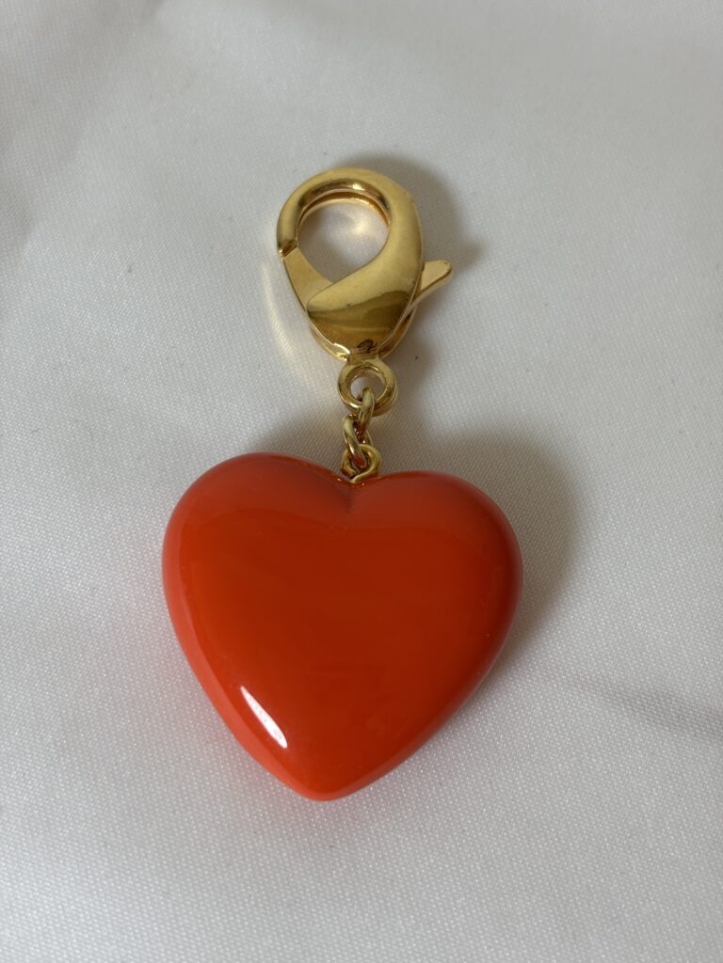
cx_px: 362
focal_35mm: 52
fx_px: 1448
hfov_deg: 28.0
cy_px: 482
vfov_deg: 36.8
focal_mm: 5.96
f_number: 1.6
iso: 40
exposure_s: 1/100
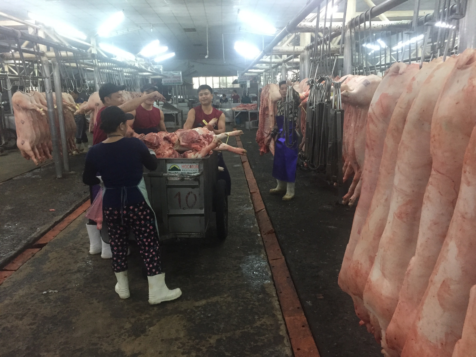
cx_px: 238
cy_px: 178
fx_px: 399
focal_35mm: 29
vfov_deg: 48.2
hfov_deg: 61.7
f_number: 2.2
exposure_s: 1/33
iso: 250
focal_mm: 4.15
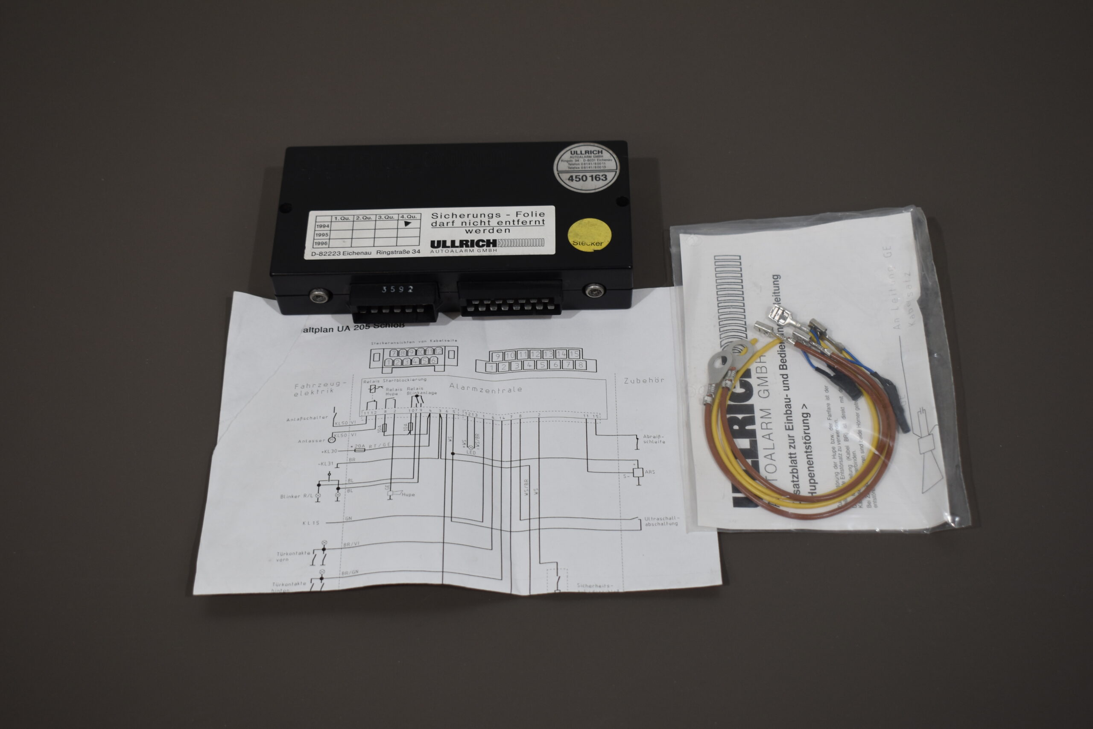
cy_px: 364
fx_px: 1457
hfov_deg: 41.1
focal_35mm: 48
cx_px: 546
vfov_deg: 28.1
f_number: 5.6
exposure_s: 1/125
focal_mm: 32
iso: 320
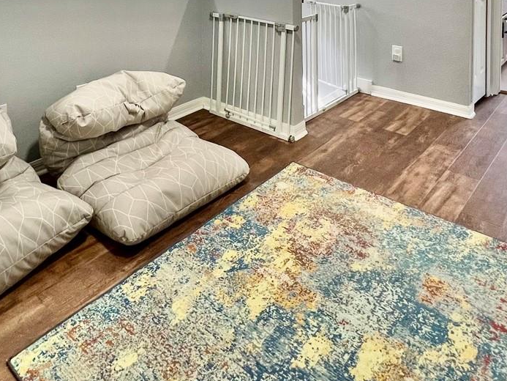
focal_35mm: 30
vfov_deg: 37.9
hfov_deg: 59.3
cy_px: -50
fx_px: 439
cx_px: 196
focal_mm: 1.57
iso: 125
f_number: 1.8
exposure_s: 1/60
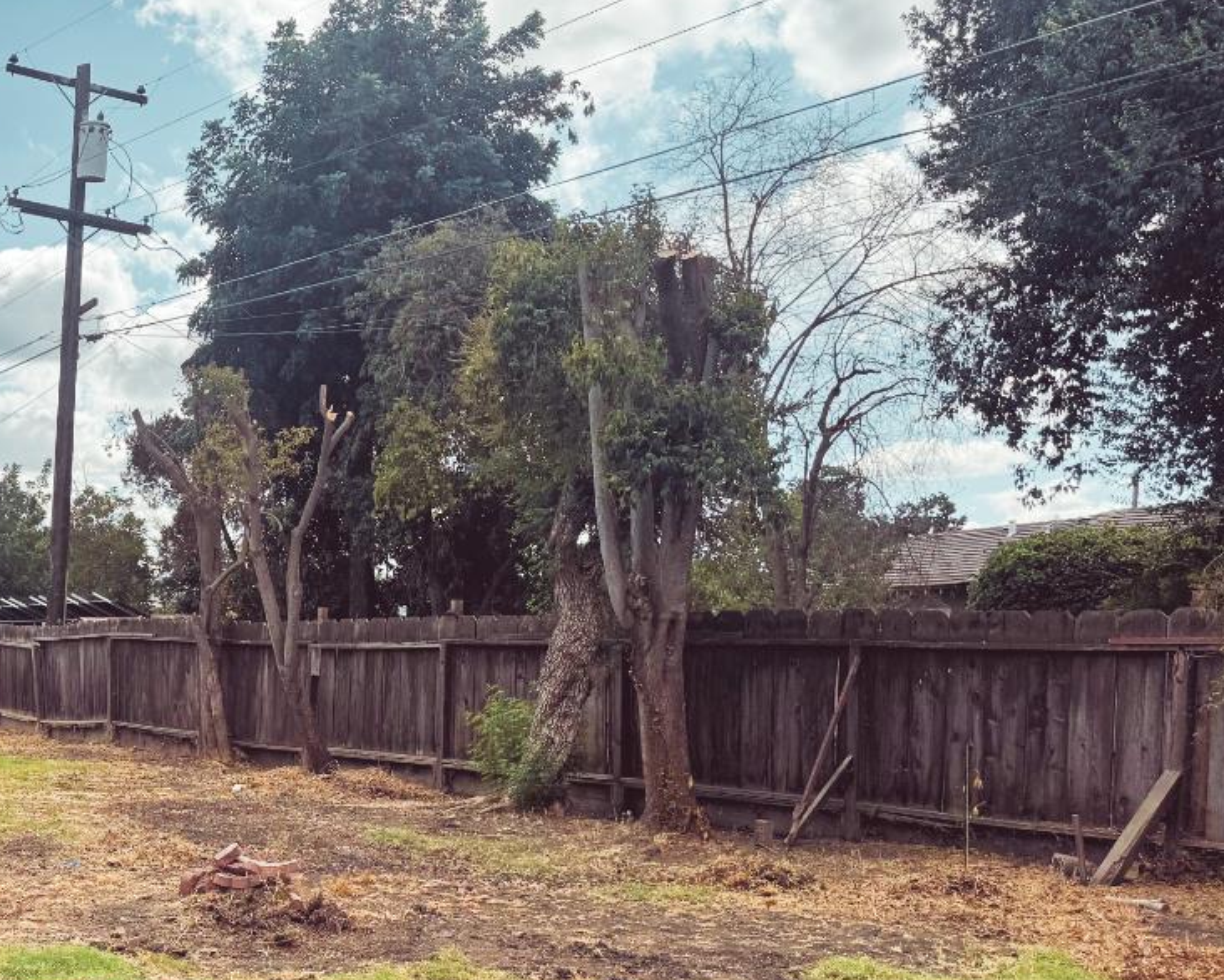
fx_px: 1739
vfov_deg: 31.1
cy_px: 683
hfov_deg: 35.1
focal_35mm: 48
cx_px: -3
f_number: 1.78
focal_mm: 6.76
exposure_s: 1/6410
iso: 80
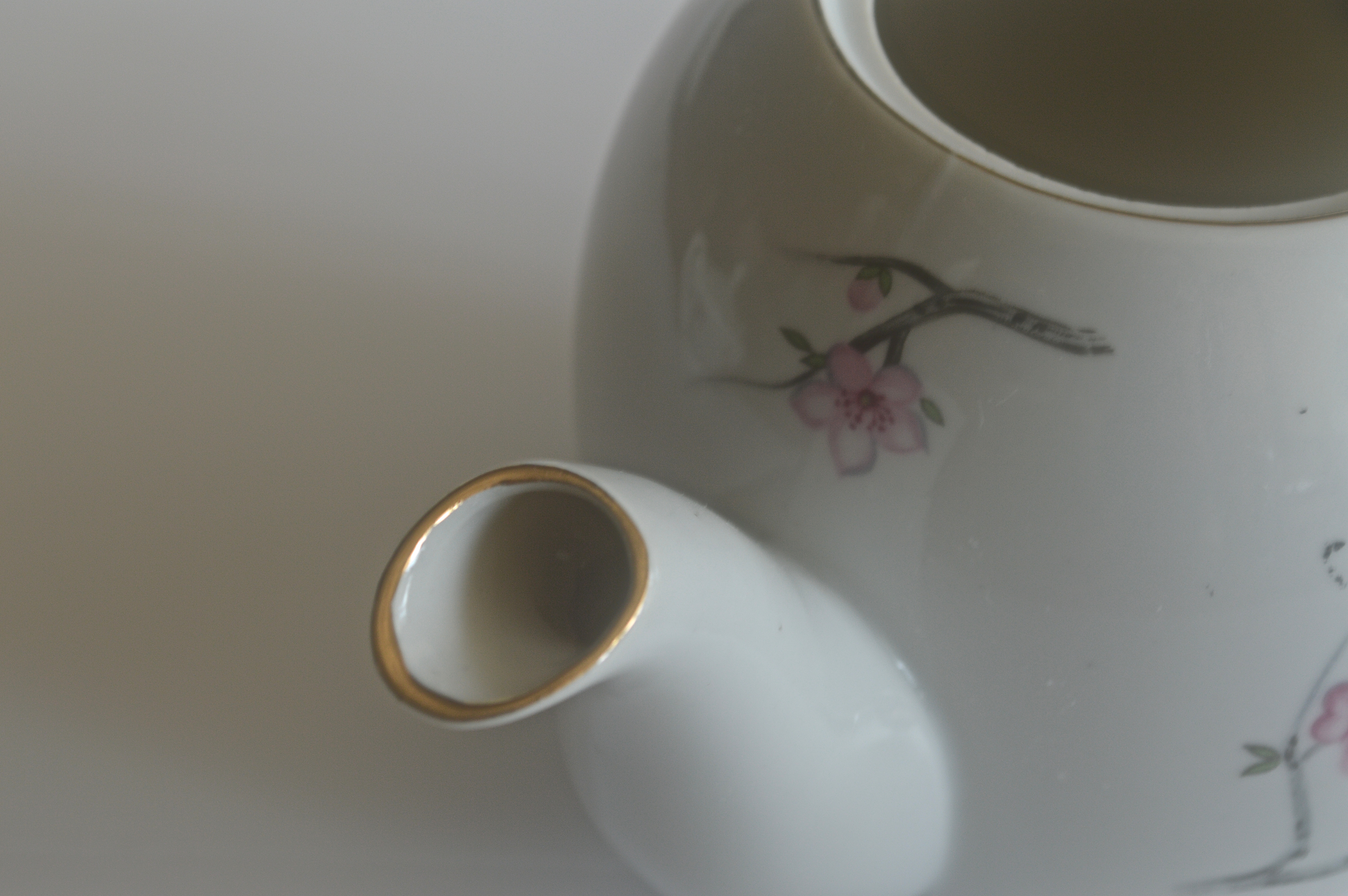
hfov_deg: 24.6
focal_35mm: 82
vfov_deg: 16.5
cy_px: 448
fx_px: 3086
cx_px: 674
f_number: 7.1
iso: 100
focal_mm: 55
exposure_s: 1/25
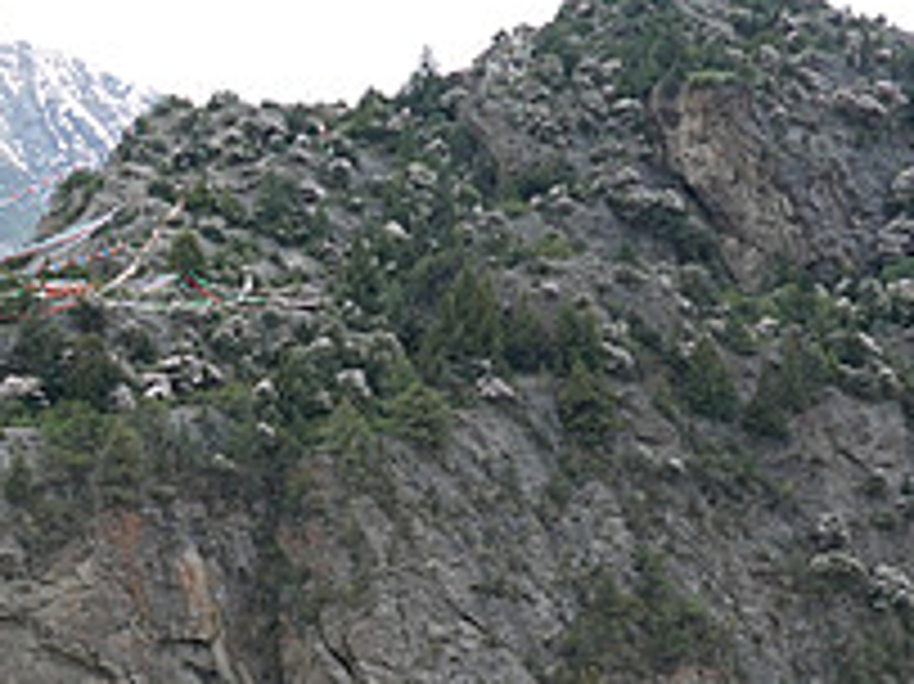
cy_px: 736
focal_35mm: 91
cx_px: 158
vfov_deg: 15.8
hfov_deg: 21.2
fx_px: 2401
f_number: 2.8
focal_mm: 9
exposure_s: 1/500
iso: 125
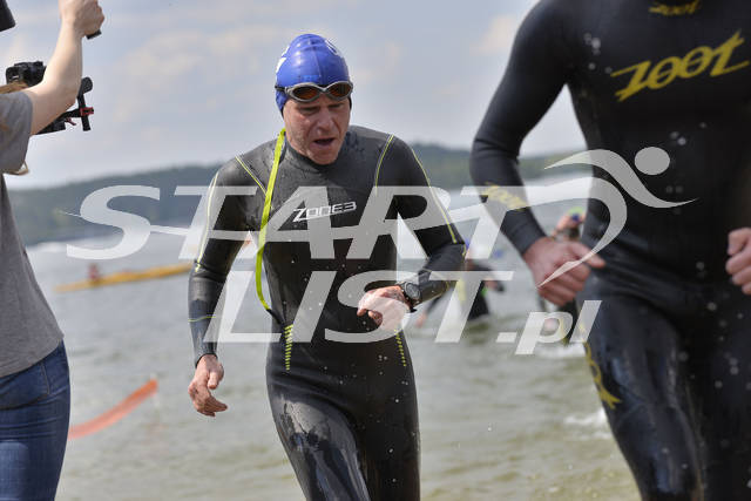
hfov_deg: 22.1
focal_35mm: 92
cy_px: 250
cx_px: 376
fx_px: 1920
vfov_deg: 14.9
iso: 200
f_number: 4
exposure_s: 1/3200
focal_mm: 92
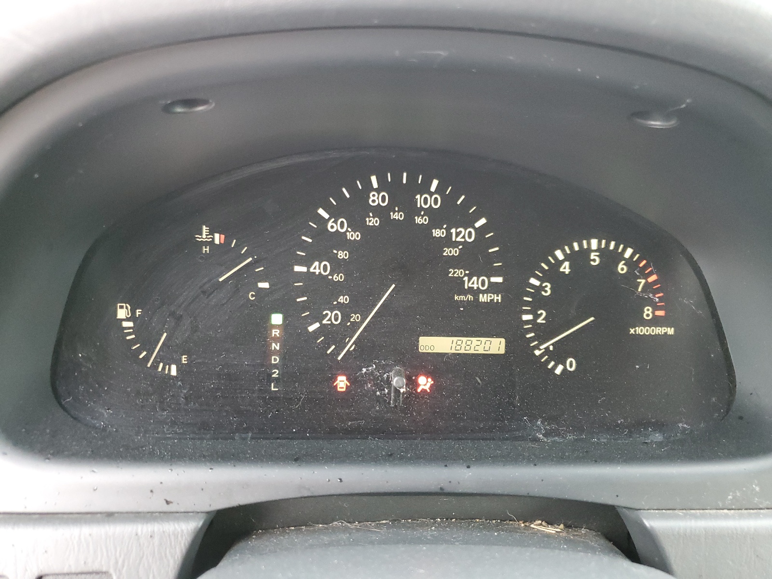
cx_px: 386
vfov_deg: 53.1
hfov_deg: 67.3
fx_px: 580
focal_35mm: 26
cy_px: 290
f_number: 1.5
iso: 373
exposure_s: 1/60.2
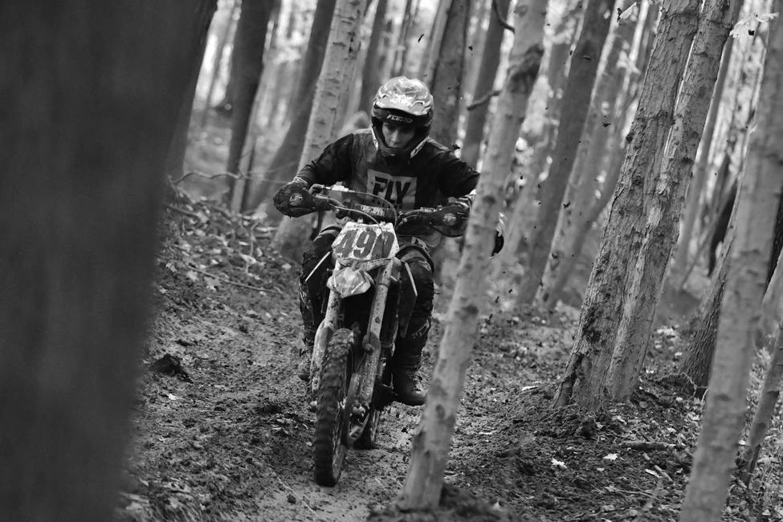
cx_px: 392
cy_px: 261
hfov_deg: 12.5
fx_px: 3588
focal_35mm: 165
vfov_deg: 8.3
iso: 3200
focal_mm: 110
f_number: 2.8
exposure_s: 1/1000
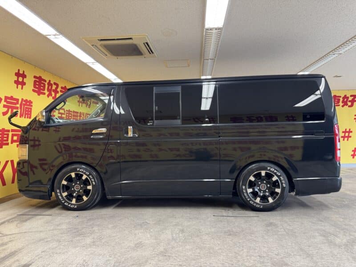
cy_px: 134
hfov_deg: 71.6
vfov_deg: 56.8
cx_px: 178
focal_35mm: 24
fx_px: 247
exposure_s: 1/50
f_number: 1.78
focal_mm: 6.76
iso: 125
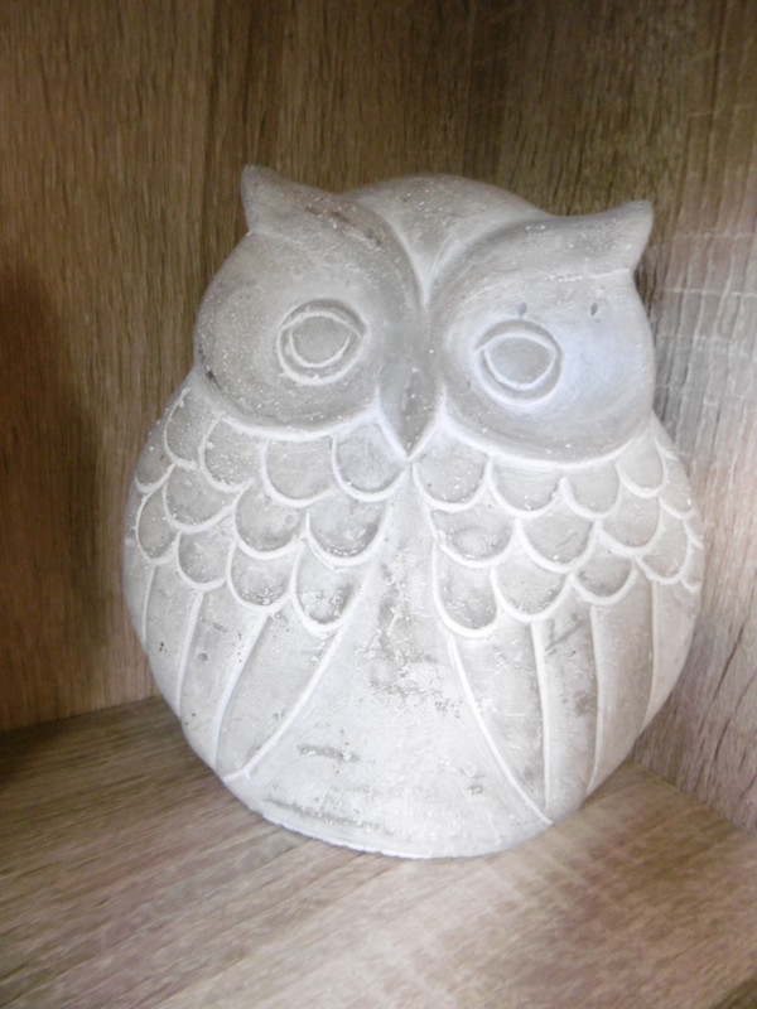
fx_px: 700
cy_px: 504
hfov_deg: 56.8
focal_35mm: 24
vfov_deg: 71.6
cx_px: 378
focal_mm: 4.3
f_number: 3.1
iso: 400
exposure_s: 1/15
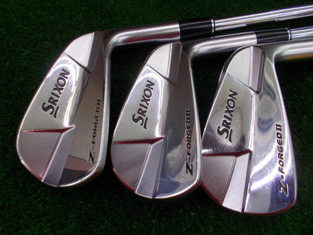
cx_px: 156
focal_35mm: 26
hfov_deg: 67.3
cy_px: 118
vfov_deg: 53.1
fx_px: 235
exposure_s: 1/40
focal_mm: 4.6
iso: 80
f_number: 3.2
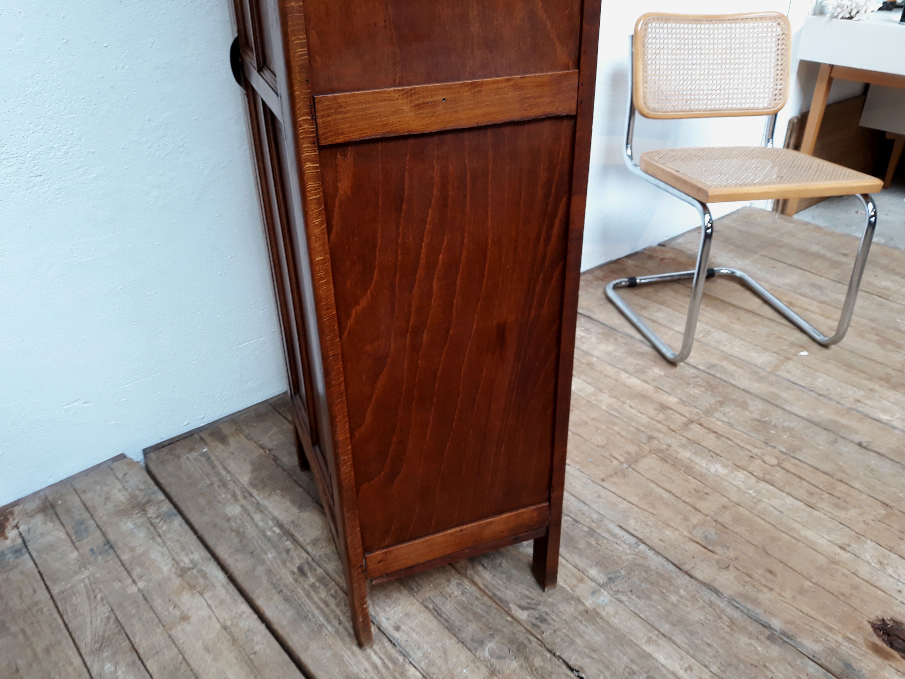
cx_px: 452
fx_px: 706
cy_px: 340
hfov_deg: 65.3
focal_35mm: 27
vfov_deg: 51.4
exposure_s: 1/50
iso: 40
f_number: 1.7
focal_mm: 3.71
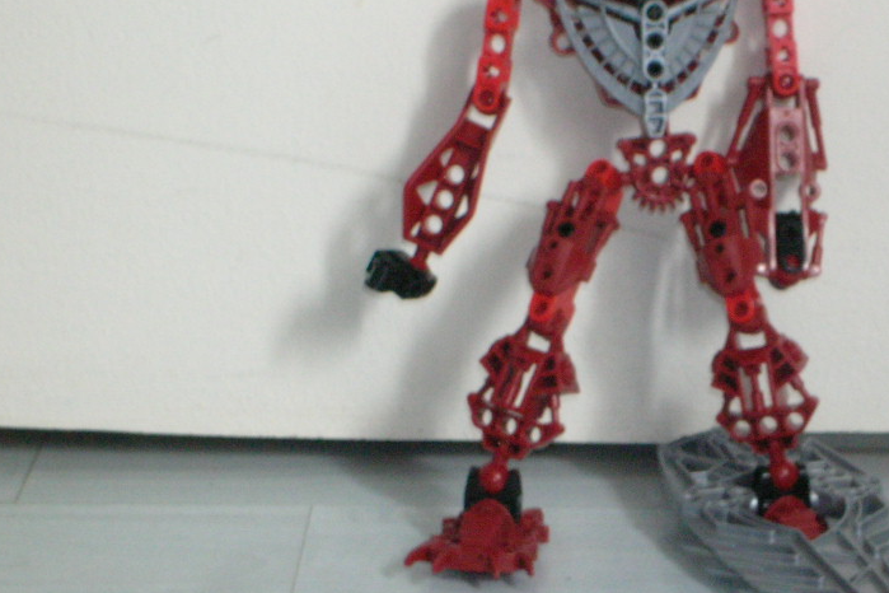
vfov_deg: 8.6
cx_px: 617
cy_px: 321
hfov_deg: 12.8
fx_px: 3951
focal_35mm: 160
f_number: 4.9
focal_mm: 17.4
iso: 200
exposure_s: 1/3.1
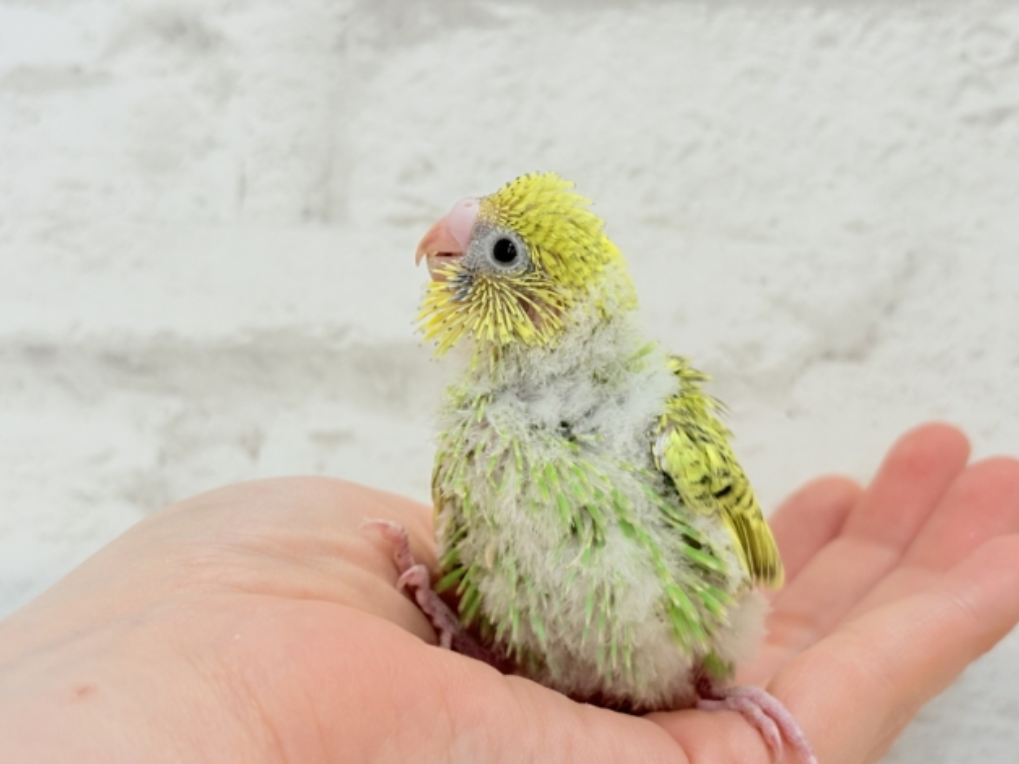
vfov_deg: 27.5
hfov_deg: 36.2
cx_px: 506
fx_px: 1560
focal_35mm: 53
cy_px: 383
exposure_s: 1/100
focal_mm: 5.96
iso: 100
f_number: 1.6
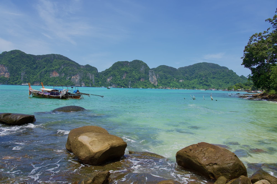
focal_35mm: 26
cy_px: 92
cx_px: 138
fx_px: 200
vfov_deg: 49.5
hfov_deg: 69.4
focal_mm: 26
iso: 100
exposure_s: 1/160
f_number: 10
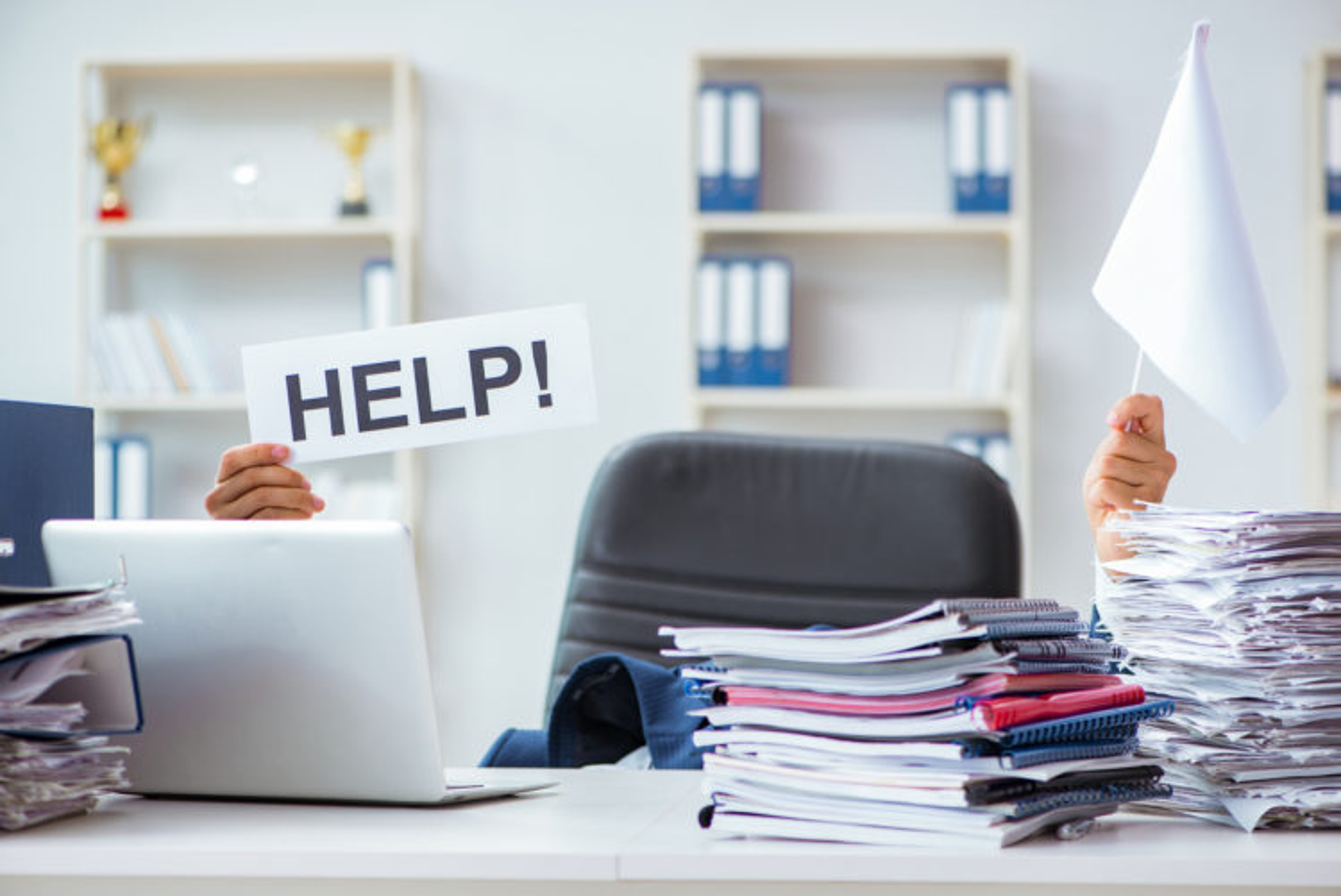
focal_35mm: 105
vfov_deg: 13.1
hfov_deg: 19.4
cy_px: 448
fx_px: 3913
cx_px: 670
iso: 160
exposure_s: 1/100
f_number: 5
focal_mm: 105
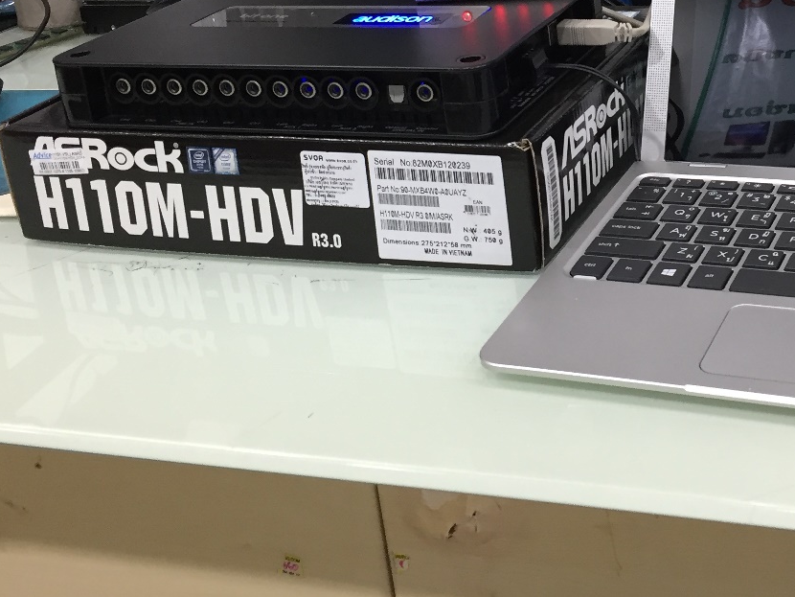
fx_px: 1309
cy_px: 21
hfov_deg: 32.8
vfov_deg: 24.7
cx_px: 641
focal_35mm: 57
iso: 100
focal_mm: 4.15
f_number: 2.2
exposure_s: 1/33
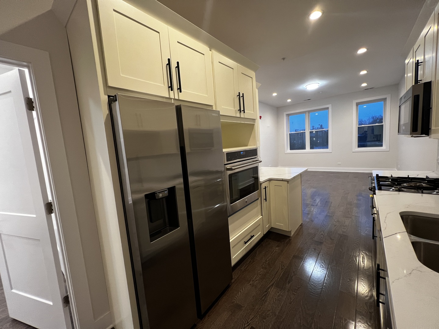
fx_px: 165
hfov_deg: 106.2
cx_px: 220
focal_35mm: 13
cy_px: 164
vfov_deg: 89.9
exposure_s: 1/60
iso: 320
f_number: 1.8
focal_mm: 1.57
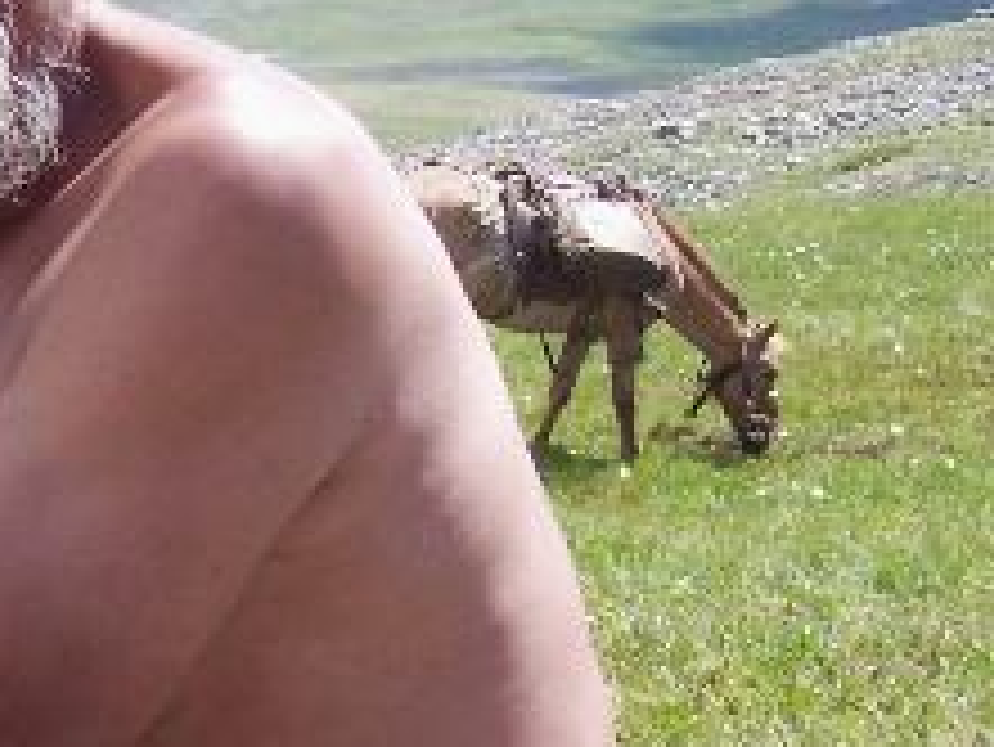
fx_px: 3534
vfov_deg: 12.1
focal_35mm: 123
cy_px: 441
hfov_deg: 15.8
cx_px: 135
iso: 80
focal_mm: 5.6
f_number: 5.1
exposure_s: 1/251
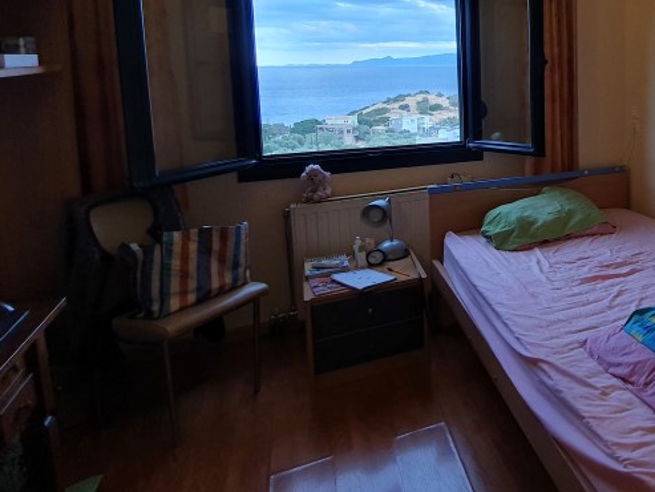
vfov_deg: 49.1
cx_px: 620
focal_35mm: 27
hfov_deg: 54.4
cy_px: 116
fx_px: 511
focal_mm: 1.8
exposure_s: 1/50
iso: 64
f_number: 2.2
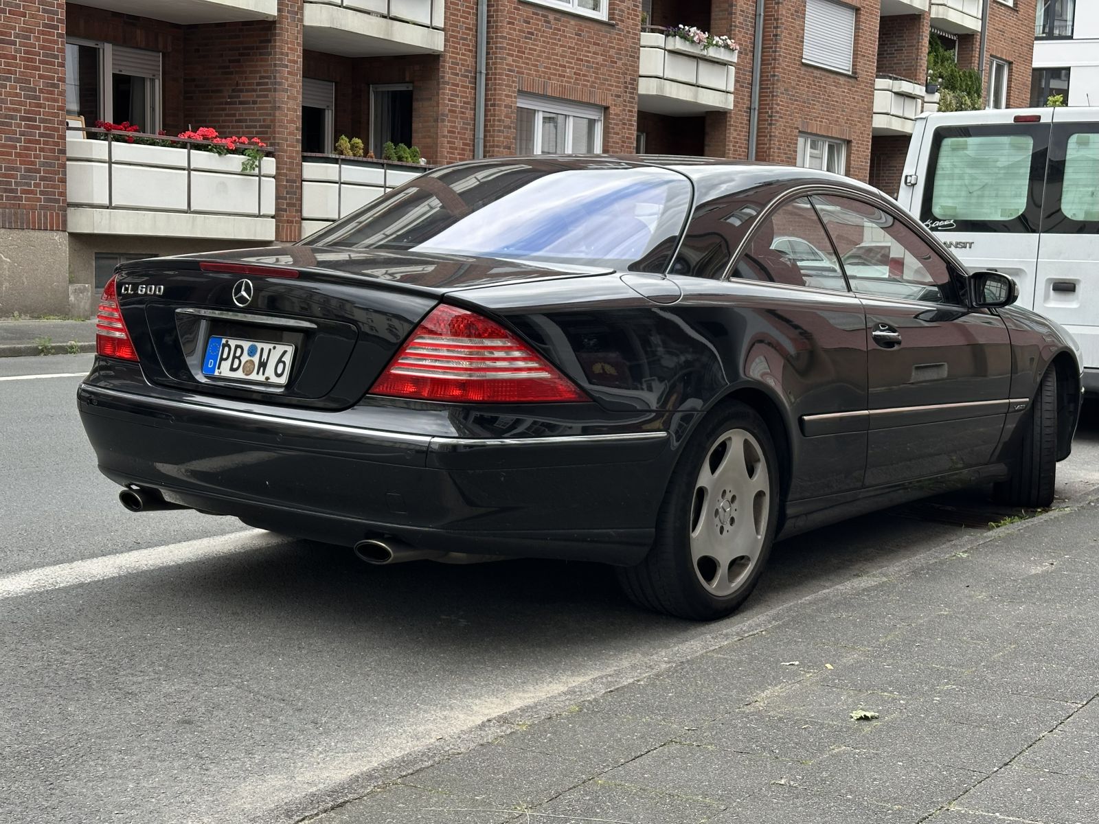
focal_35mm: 48
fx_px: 1524
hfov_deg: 39.7
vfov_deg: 30.3
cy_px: 412
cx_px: 550
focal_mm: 6.86
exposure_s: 1/268
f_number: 1.78
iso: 64
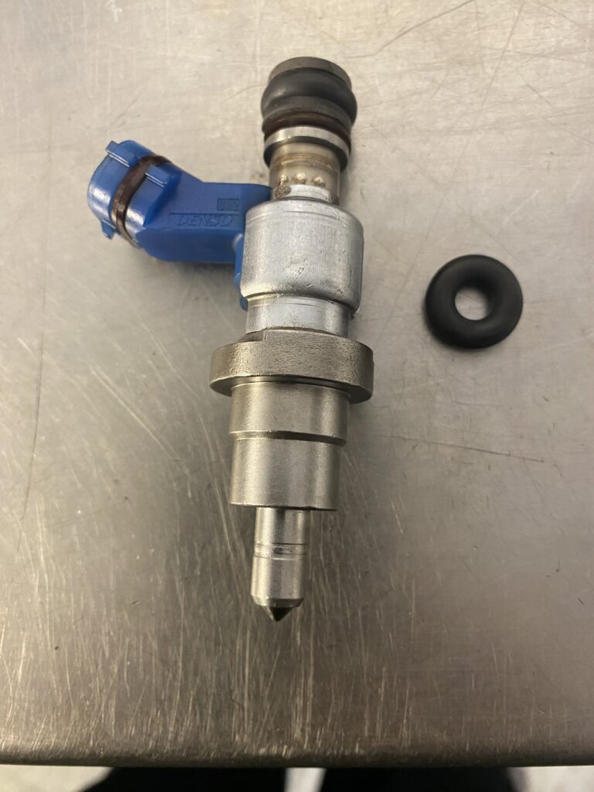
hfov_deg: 53.1
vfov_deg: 67.3
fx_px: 595
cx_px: 297
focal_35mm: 26
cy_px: 396
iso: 320
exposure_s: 1/50
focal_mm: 4.25
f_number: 1.8
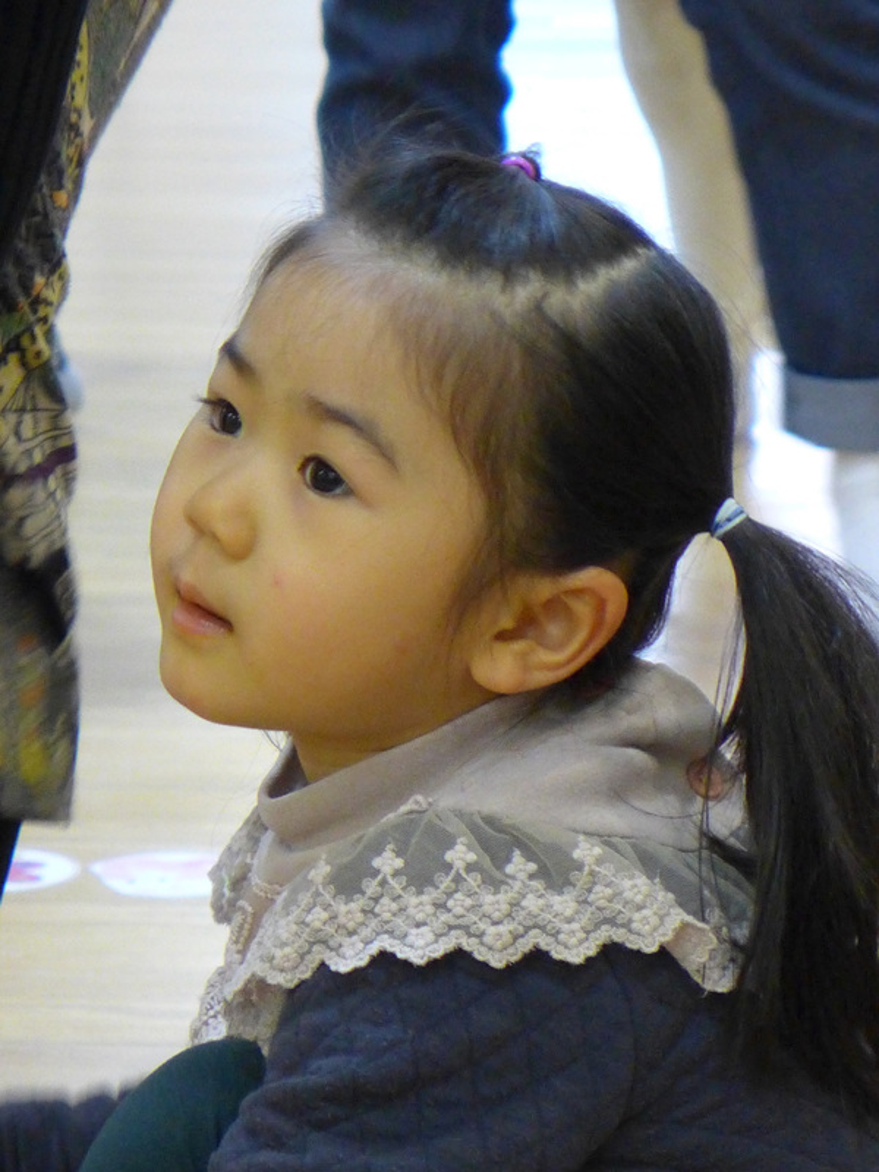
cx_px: 440
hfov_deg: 8.2
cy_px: 586
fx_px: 6094
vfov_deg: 11.0
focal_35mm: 180
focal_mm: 17.7
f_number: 2.3
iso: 800
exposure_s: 1/80
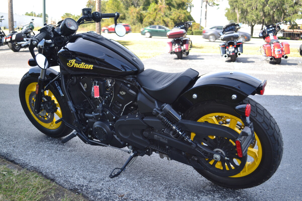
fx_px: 327
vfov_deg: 34.2
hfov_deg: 49.6
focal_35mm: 39
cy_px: 100
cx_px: 151
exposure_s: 1/125
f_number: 4.2
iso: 100
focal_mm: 26
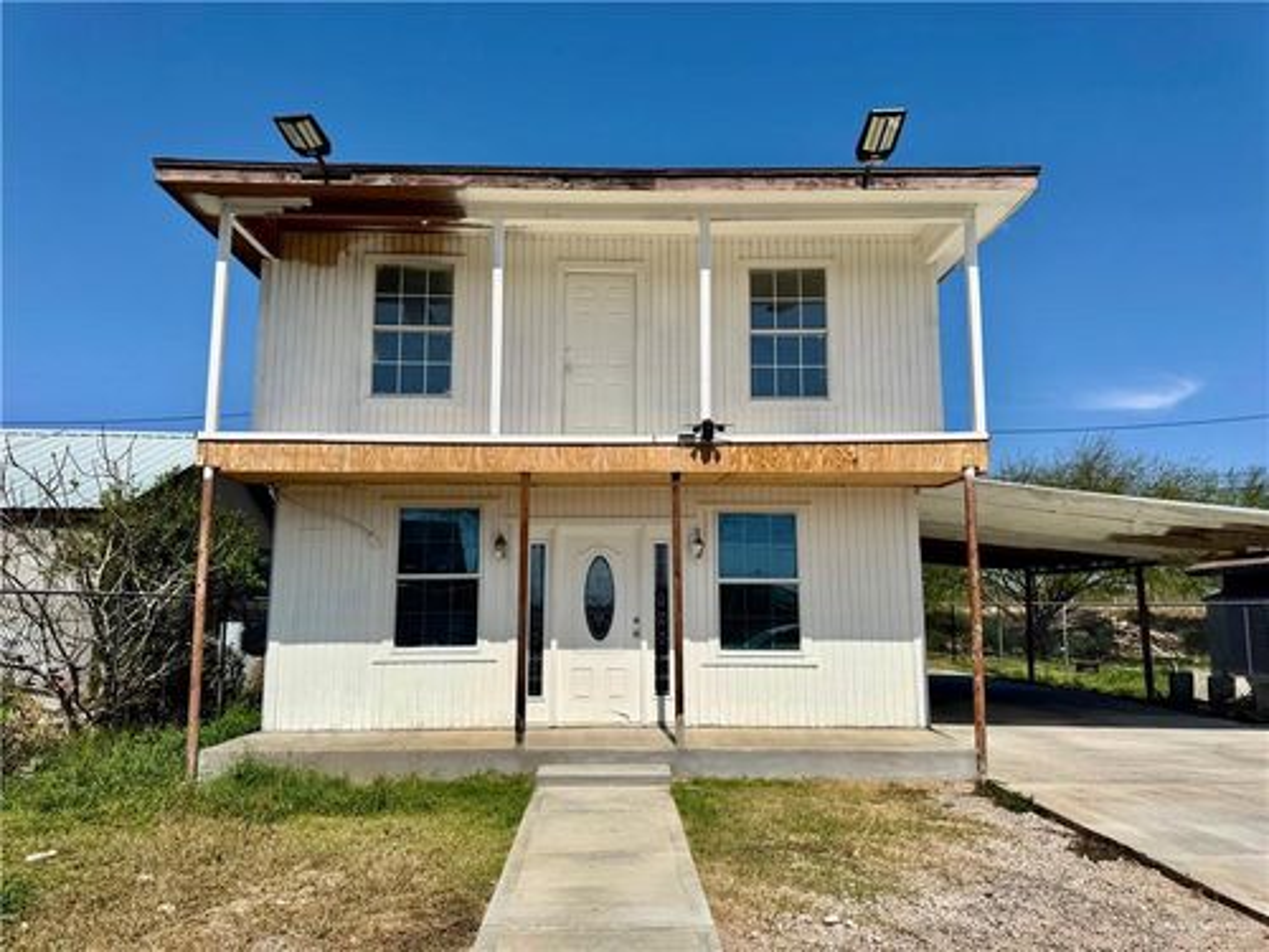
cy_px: 476
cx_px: 634
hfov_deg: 71.6
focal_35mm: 24
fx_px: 880
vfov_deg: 56.8
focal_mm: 6.76
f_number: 1.78
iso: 80
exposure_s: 1/12346
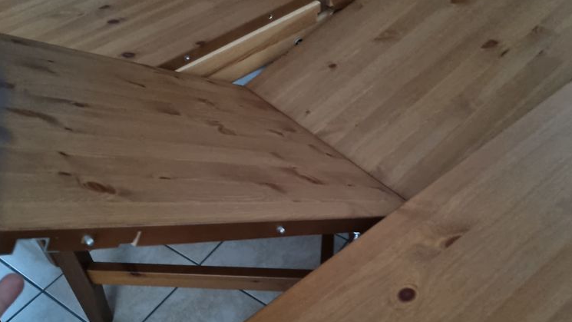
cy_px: 180
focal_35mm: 38
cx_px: 286
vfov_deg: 31.2
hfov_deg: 52.8
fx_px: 576
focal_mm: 5.4
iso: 1600
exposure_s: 1/17
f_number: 1.8
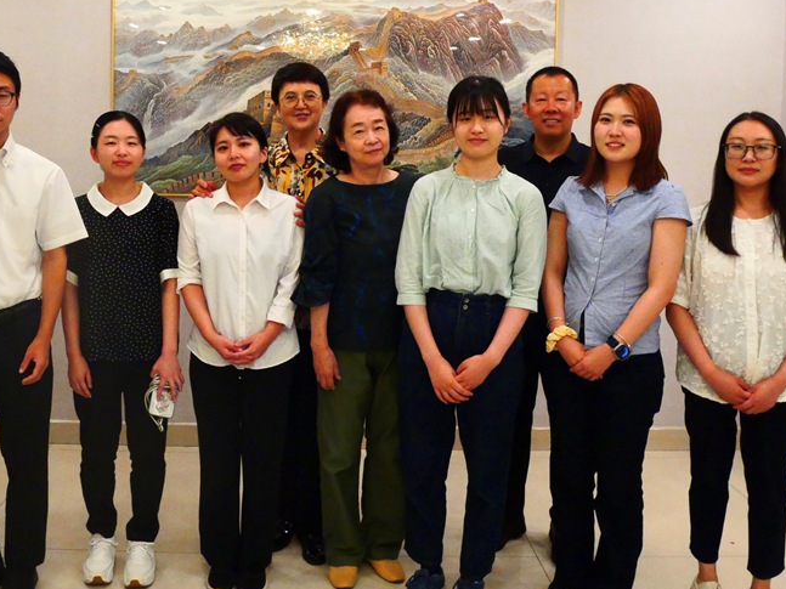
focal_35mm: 38
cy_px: 199
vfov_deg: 37.3
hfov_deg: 48.7
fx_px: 863
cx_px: 315
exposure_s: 1/50
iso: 3200
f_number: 6.3
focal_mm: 12
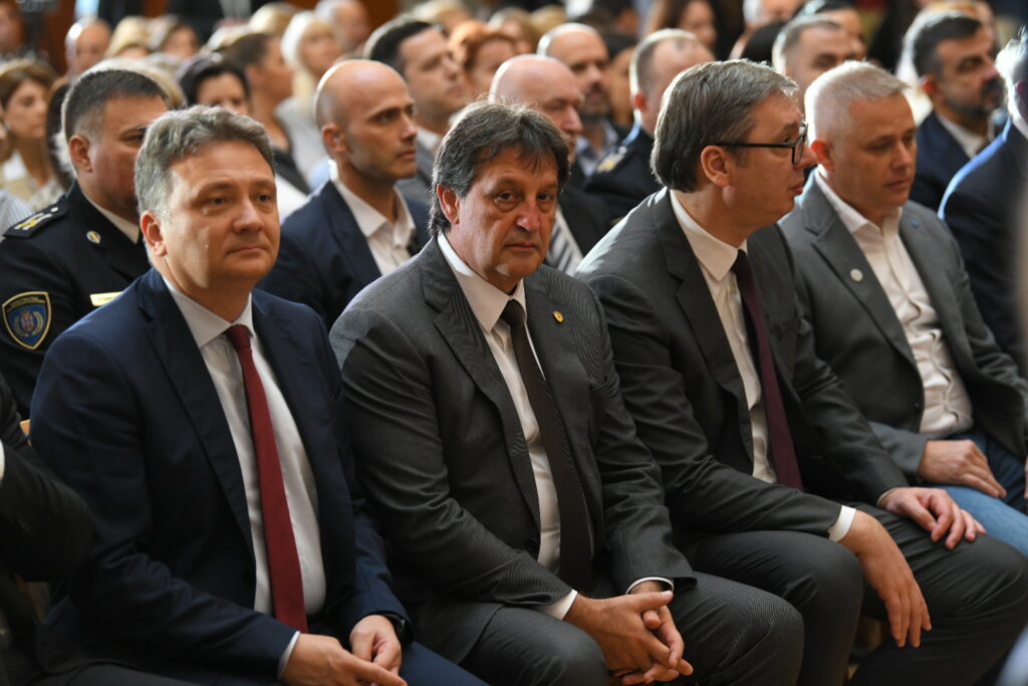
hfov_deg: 16.4
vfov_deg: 11.0
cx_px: 514
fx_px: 3570
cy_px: 343
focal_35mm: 125
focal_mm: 125
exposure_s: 1/200
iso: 2500
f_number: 3.5
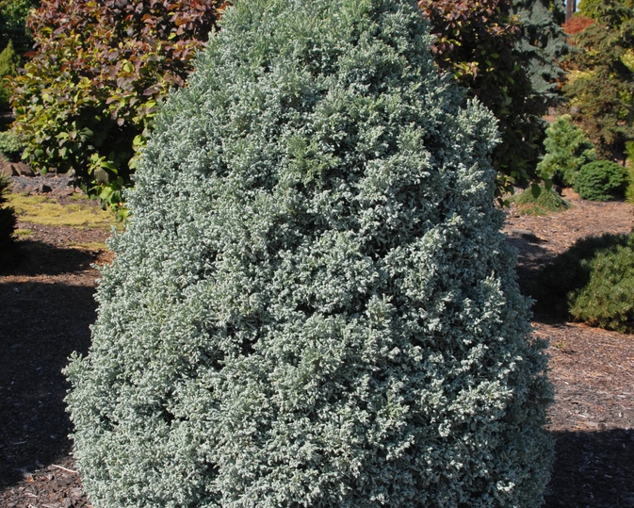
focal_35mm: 60
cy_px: 281
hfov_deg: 31.4
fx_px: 1126
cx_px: 313
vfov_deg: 25.4
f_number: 10
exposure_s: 1/350
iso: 400
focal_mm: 28
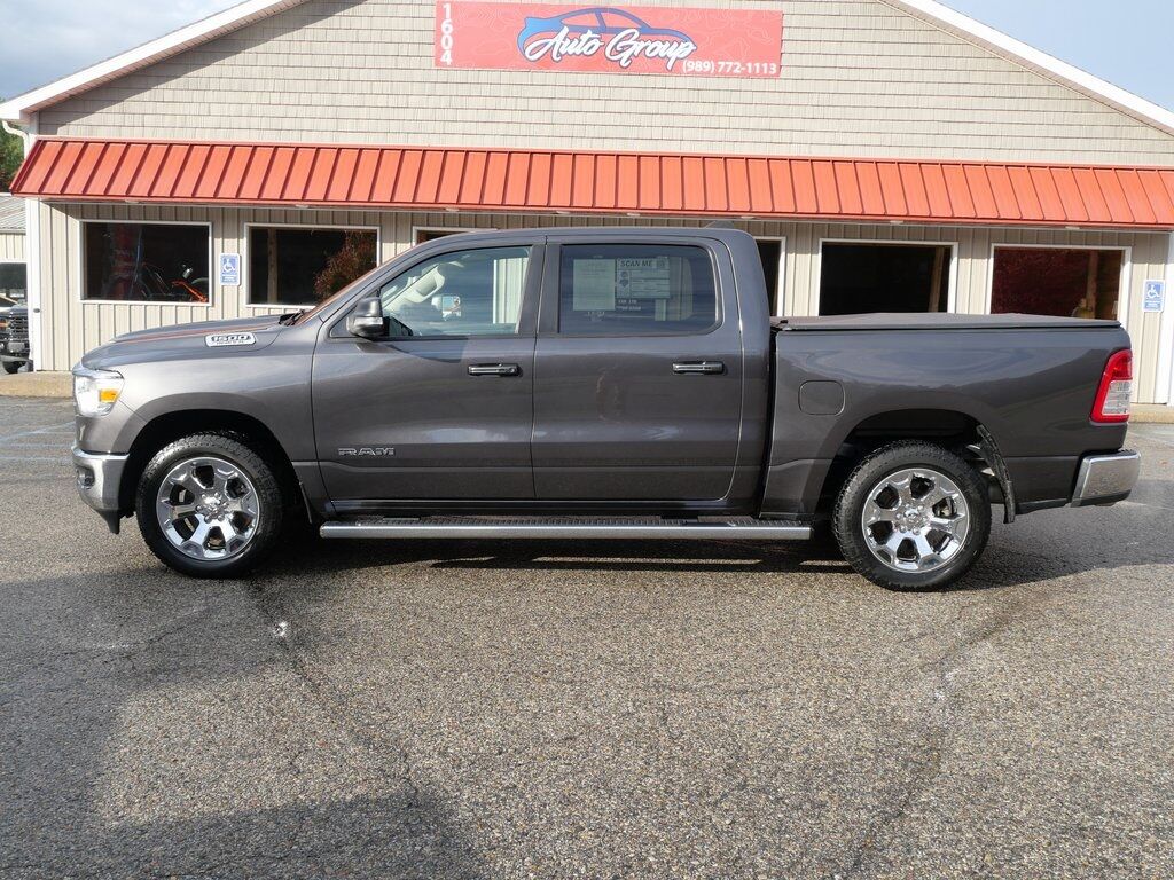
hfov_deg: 54.0
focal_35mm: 34
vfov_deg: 41.8
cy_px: 440
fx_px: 1153
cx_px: 587
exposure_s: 1/250
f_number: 7.1
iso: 200
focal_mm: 17
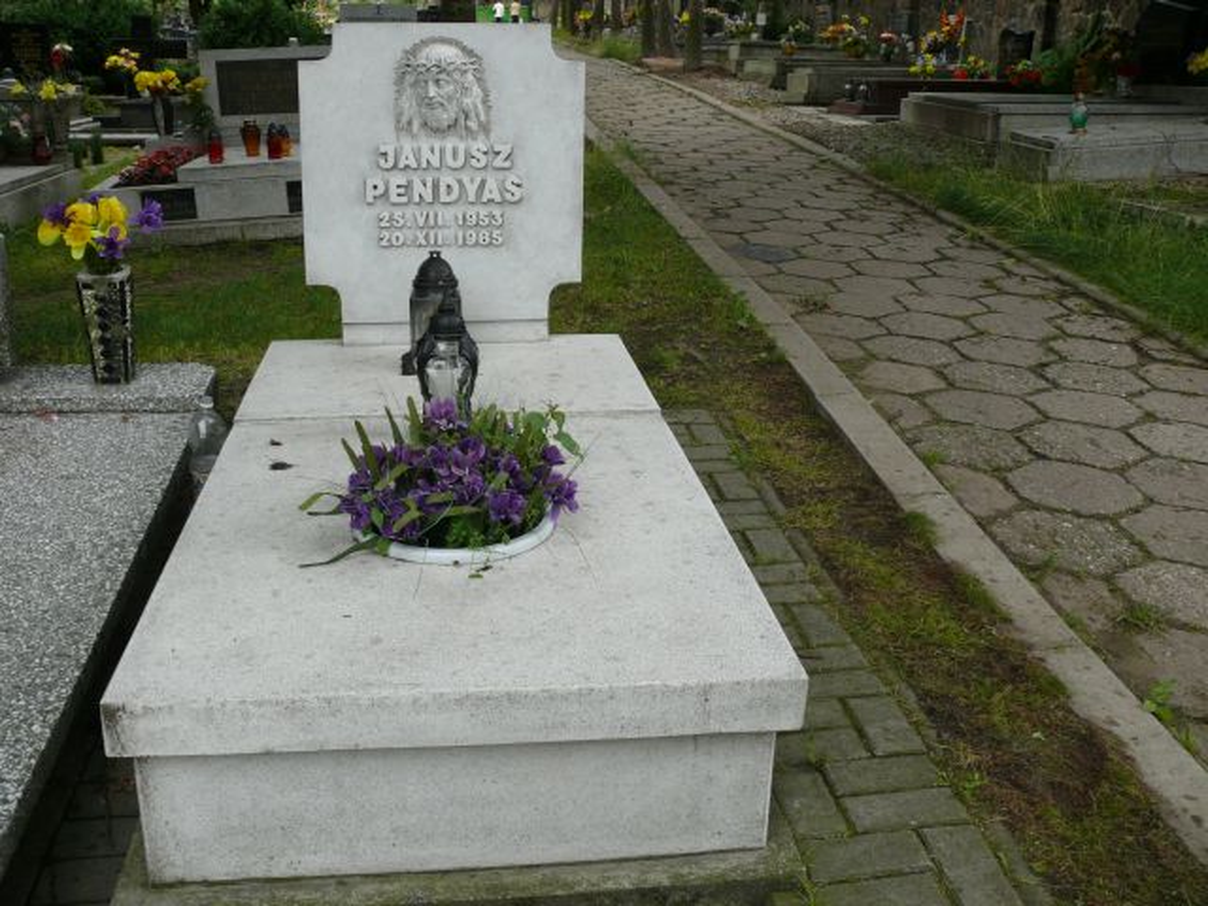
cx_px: 604
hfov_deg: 52.6
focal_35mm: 35
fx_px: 1221
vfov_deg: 40.7
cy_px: 453
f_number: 3.6
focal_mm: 7.4
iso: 100
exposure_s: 1/125
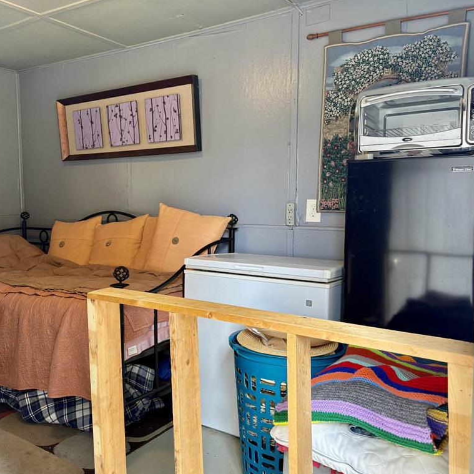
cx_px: 179
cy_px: 239
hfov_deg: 52.0
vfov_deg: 52.5
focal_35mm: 31
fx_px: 480
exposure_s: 1/120
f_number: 1.6
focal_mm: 5.96
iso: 125
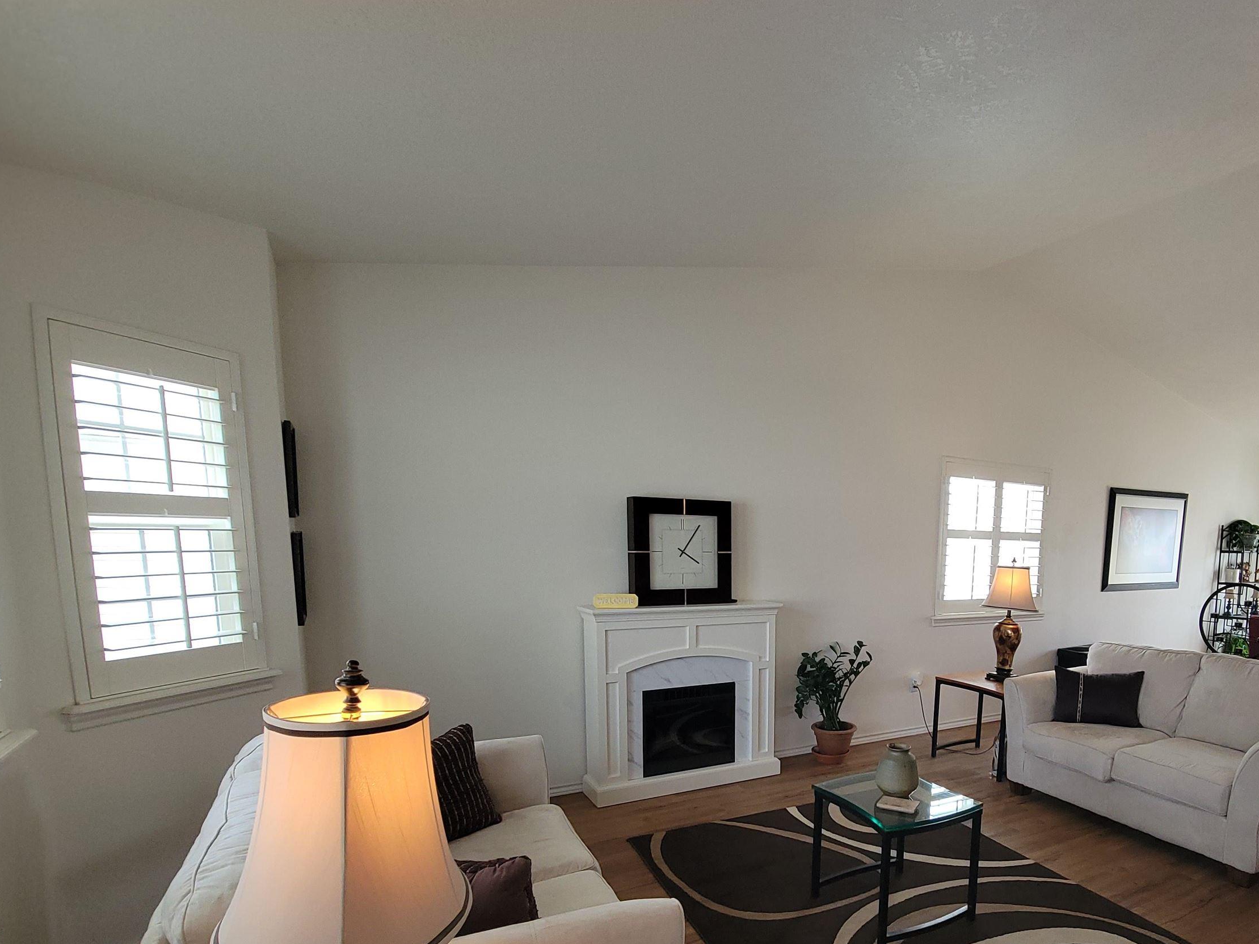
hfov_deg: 85.2
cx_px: 820
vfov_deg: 69.9
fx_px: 655
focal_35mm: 18
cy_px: 617
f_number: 2.2
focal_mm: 2.2
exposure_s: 1/60
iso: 80
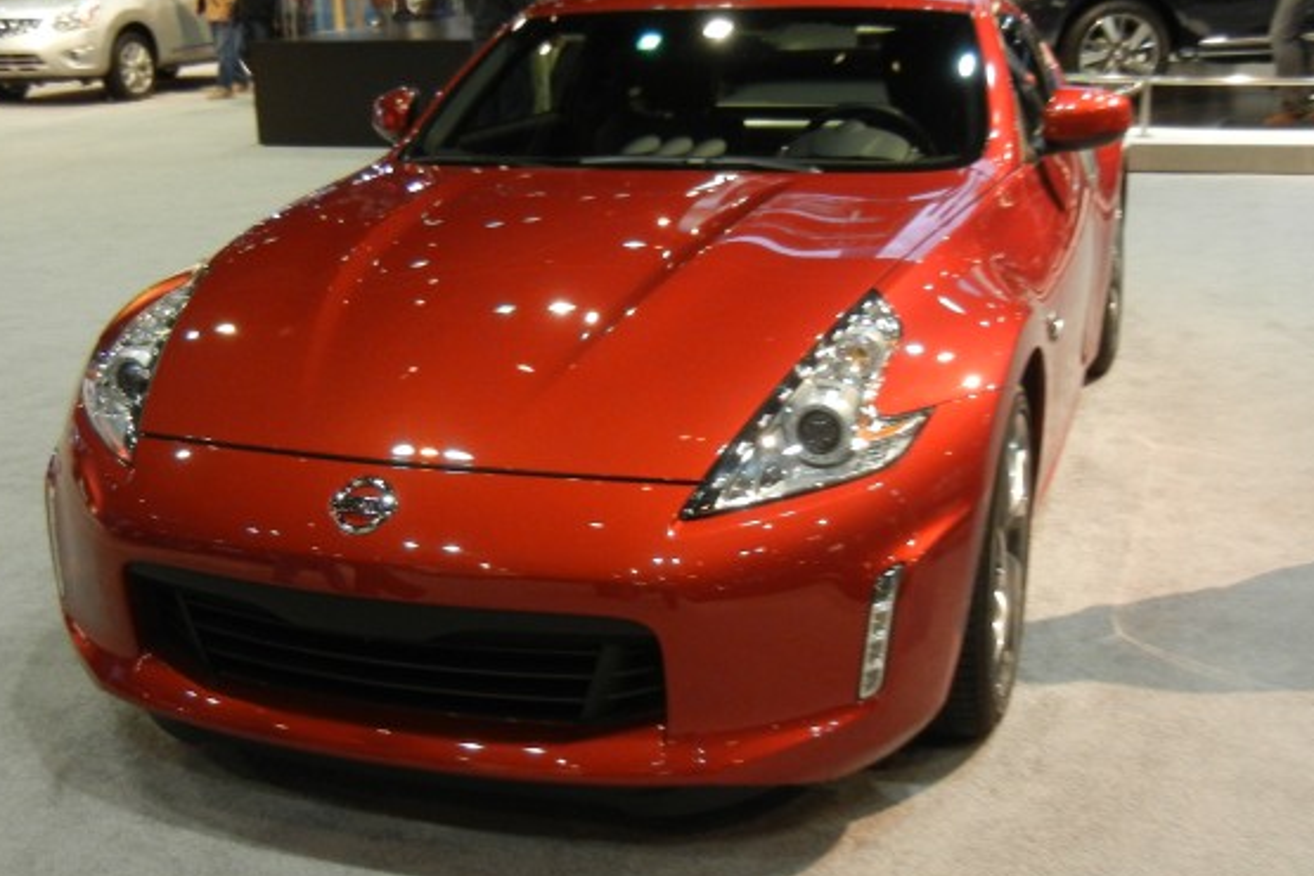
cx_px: 649
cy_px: 407
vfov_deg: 29.9
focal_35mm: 45
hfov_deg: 43.6
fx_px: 1642
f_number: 3.5
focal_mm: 5.4
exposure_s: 1/53
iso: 400
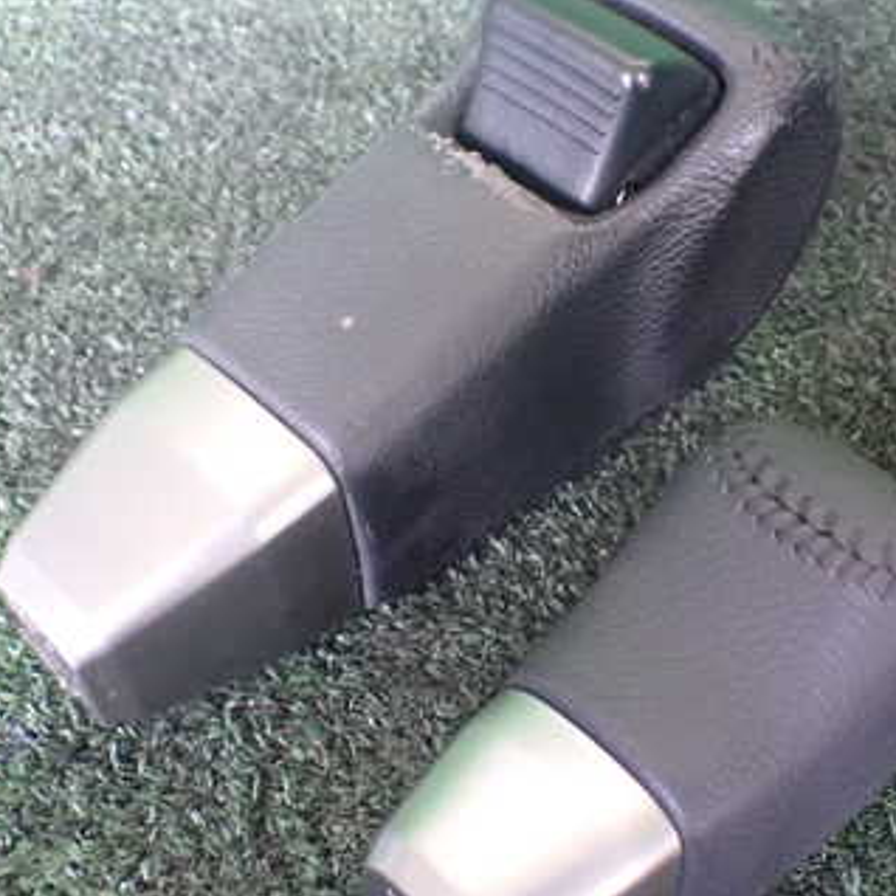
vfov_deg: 34.0
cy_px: 473
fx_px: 1464
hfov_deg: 34.0
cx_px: 493
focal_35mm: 50
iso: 1250
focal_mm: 5.4
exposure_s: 1/30
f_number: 2.3
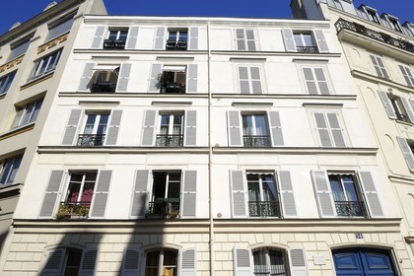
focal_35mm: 24
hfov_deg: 73.7
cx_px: 207
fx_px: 276
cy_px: 138
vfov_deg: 53.1
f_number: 14
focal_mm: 24
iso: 200
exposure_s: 1/200
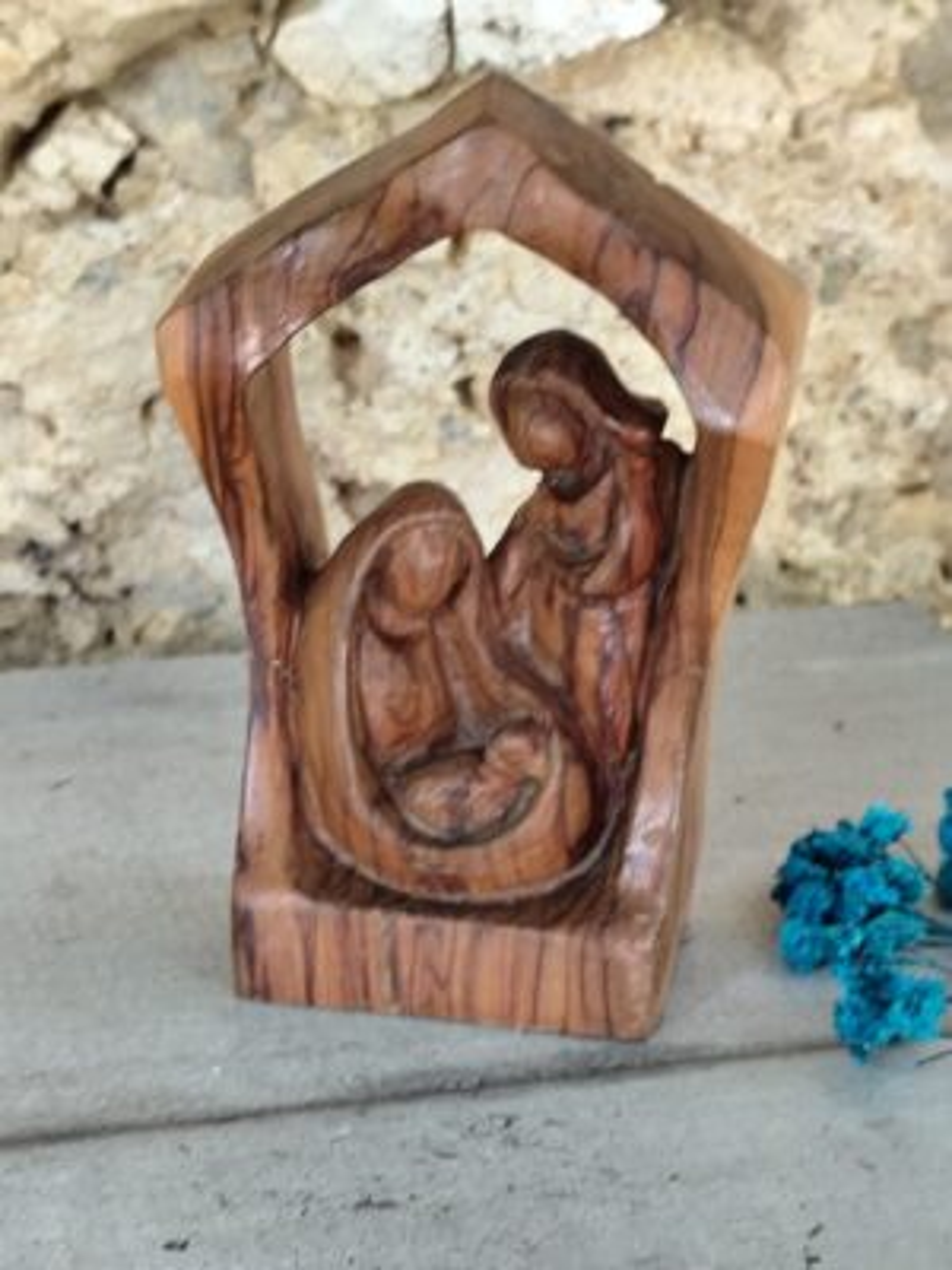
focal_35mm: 93
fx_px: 3410
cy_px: 635
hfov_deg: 15.9
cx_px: 476
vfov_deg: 21.1
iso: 320
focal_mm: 6.19
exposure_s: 1/33.3
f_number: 1.65
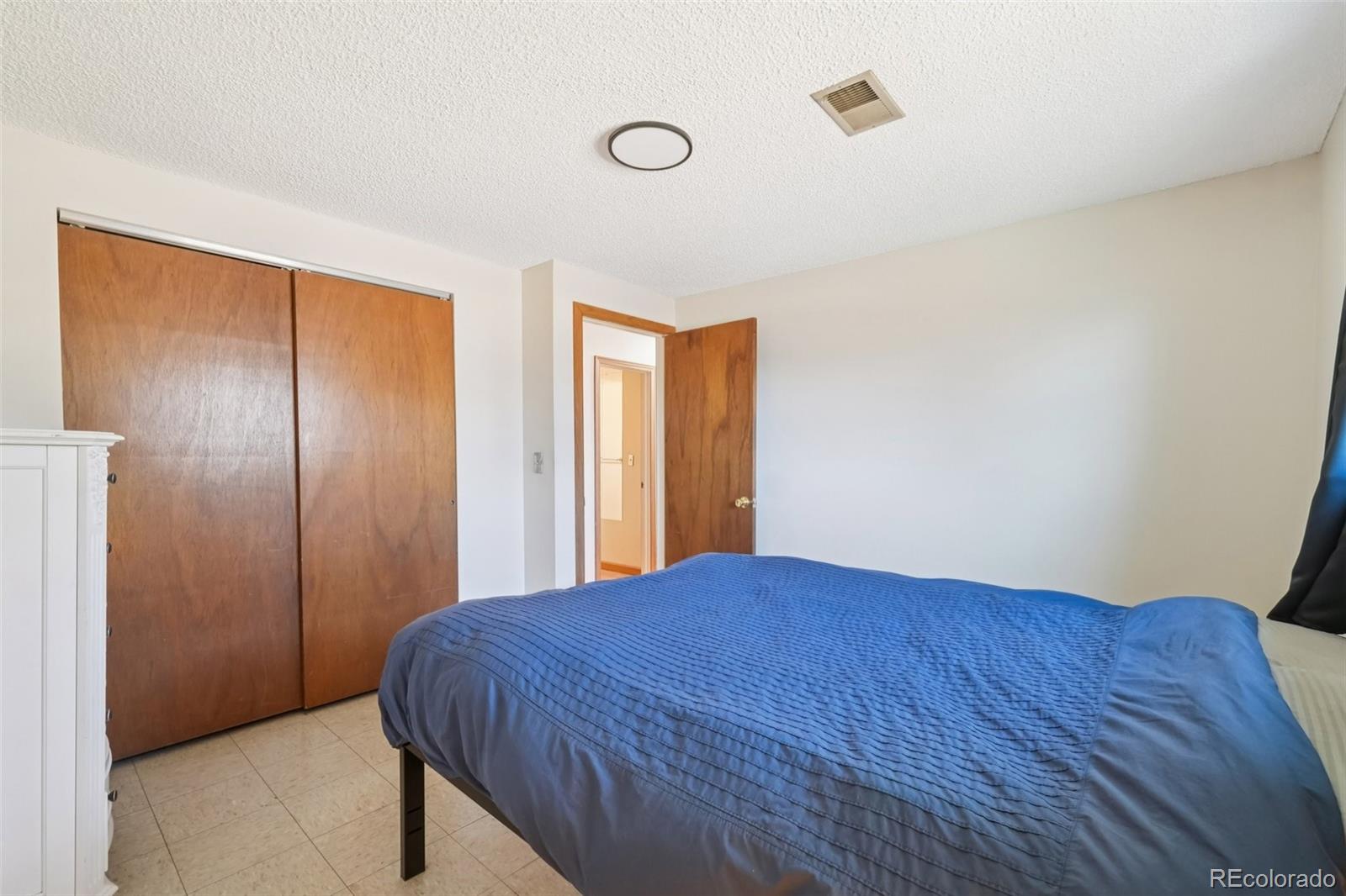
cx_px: 673
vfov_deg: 77.3
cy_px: 448
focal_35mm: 15
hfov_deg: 100.4
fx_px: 561
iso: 800
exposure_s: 1/2
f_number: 8
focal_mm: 10
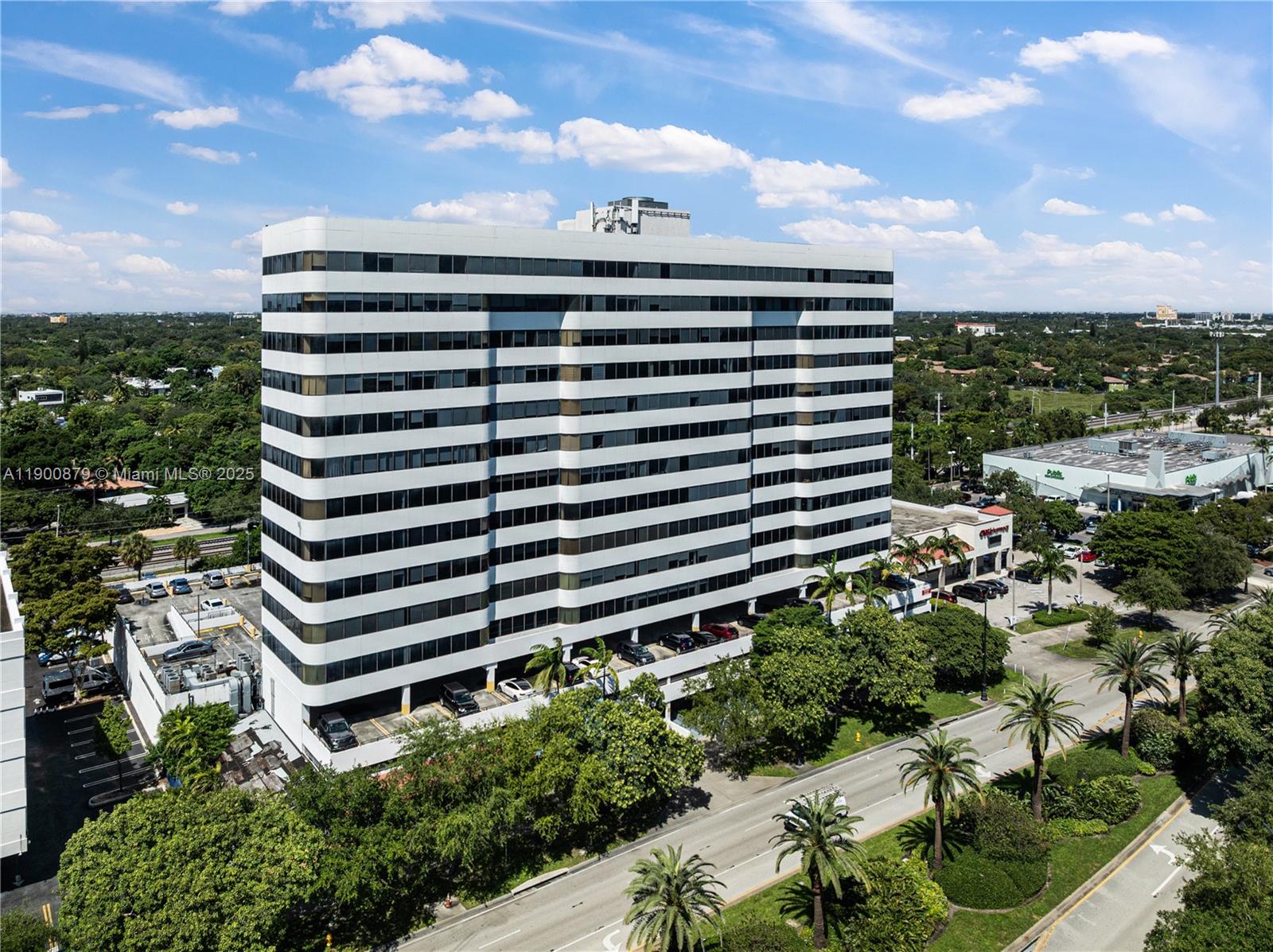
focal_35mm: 24
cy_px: 476
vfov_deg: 56.7
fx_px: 882
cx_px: 636
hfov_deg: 71.6
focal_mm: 12.29
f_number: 2.8
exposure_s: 1/2000
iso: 100
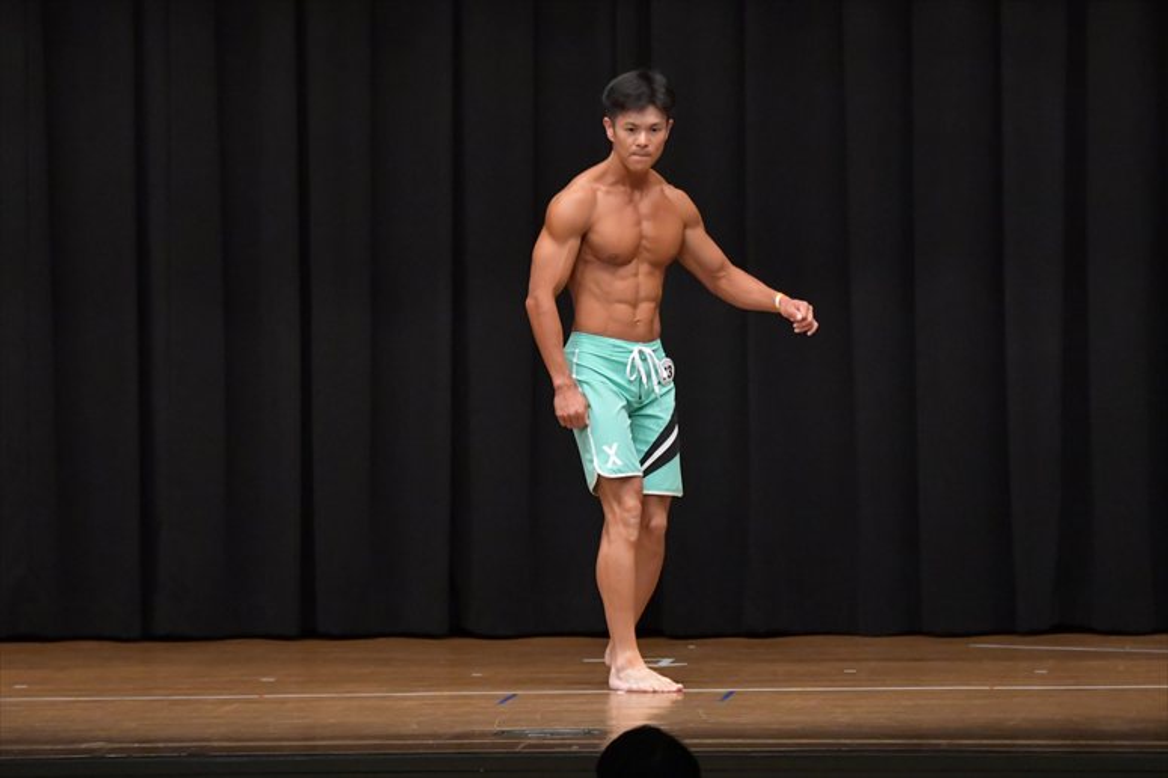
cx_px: 584
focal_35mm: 225
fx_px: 7297
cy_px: 389
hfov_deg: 9.2
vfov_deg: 6.1
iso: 6400
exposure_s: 1/400
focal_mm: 150
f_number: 5.6
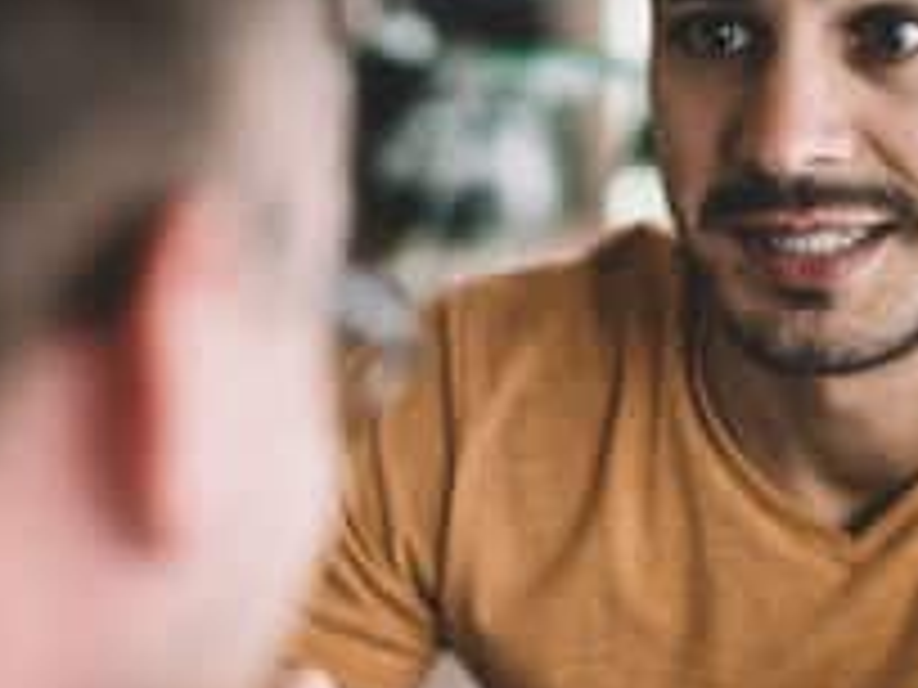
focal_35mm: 99
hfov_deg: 19.8
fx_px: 2625
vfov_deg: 14.9
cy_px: 526
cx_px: 364
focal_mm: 35
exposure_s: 1/160
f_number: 1.6
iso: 200
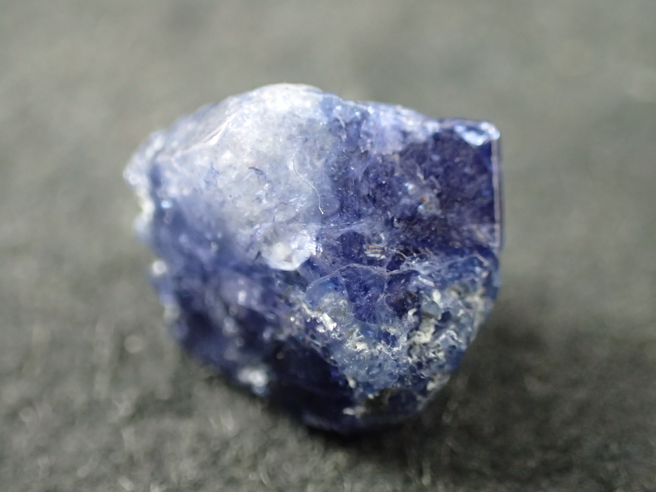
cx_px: 328
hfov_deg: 27.8
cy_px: 246
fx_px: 1327
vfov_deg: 21.0
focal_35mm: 70
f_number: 4
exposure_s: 1/100
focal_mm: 12.6
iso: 800
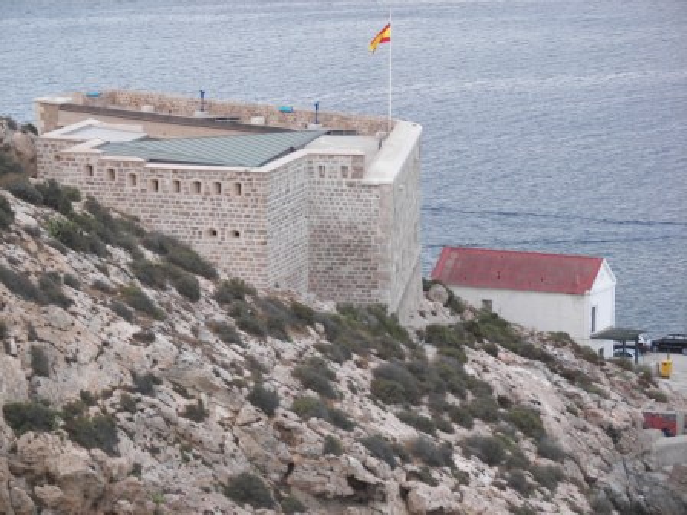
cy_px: 258
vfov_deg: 9.1
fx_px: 3235
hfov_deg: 12.1
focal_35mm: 163
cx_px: 344
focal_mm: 27
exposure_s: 1/80
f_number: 3.2
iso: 50
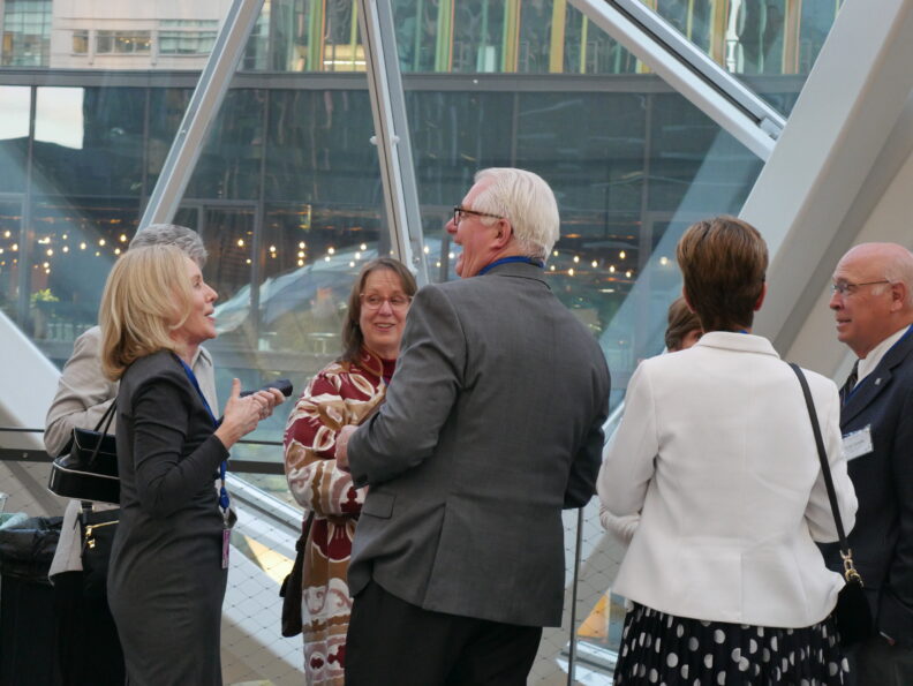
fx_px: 1953
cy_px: 343
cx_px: 456
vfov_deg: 19.9
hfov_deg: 26.3
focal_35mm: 74
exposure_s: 1/80
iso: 1600
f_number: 5.5
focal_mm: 37
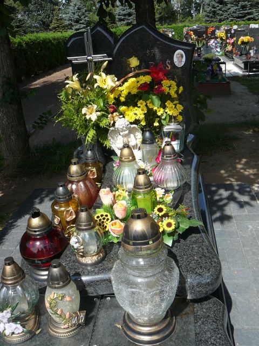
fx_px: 349
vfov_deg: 52.6
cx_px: 130
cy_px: 173
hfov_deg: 40.7
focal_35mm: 35
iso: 80
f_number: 5
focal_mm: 5.2
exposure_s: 1/320
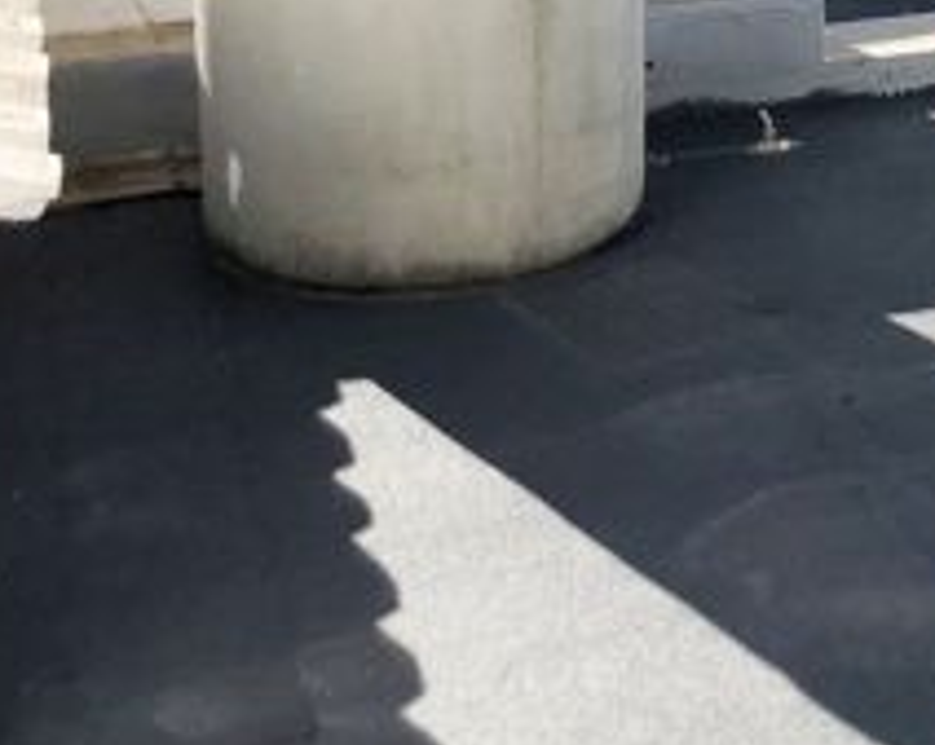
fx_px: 2515
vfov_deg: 16.1
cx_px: 1215
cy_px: -185
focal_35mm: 91
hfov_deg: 19.4
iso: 20
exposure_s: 1/2000
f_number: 1.8
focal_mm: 3.99
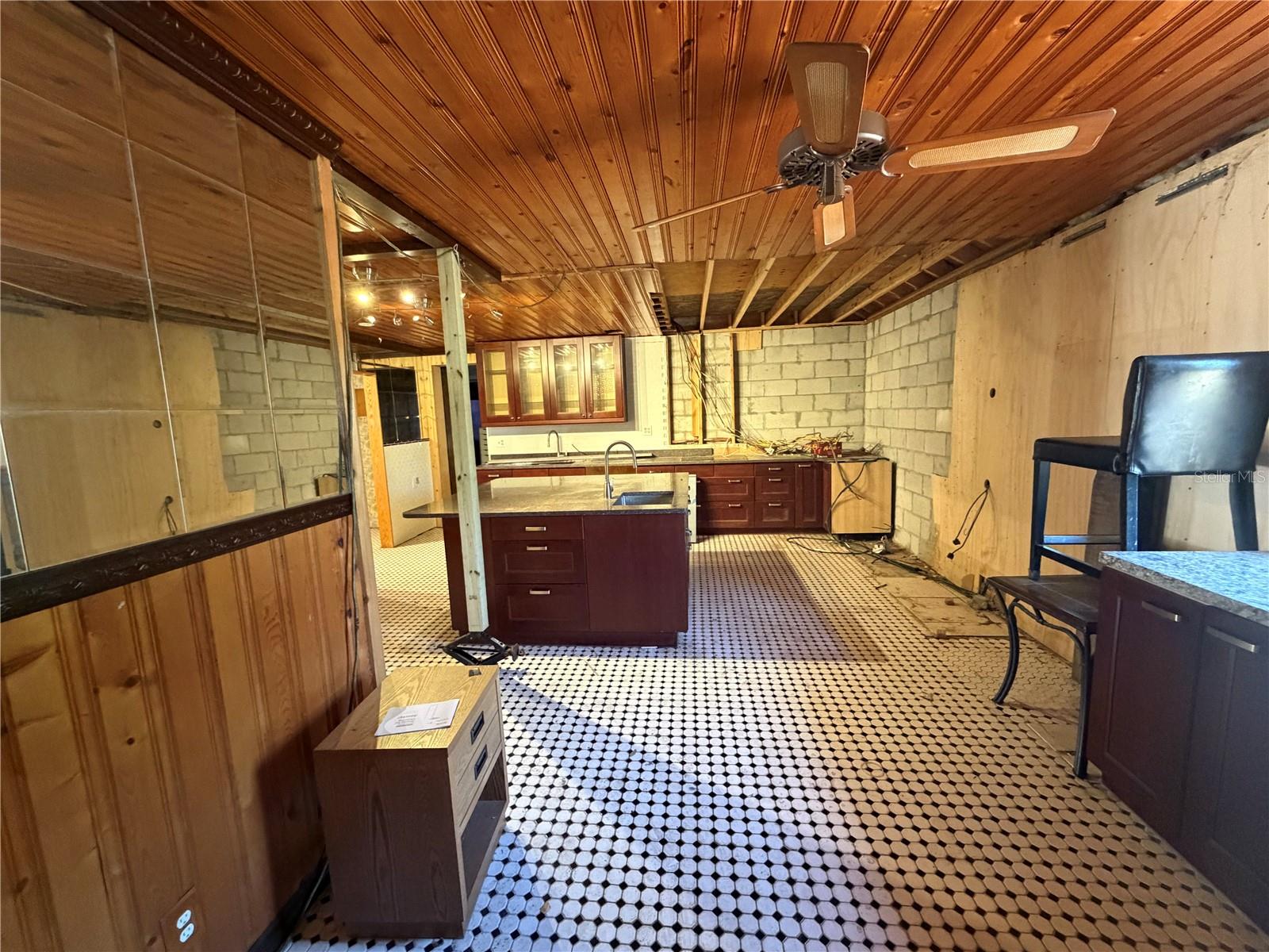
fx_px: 513
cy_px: 476
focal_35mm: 14
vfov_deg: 85.7
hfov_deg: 102.1
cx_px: 634
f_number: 2.2
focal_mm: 2.22
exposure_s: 1/60
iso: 1000
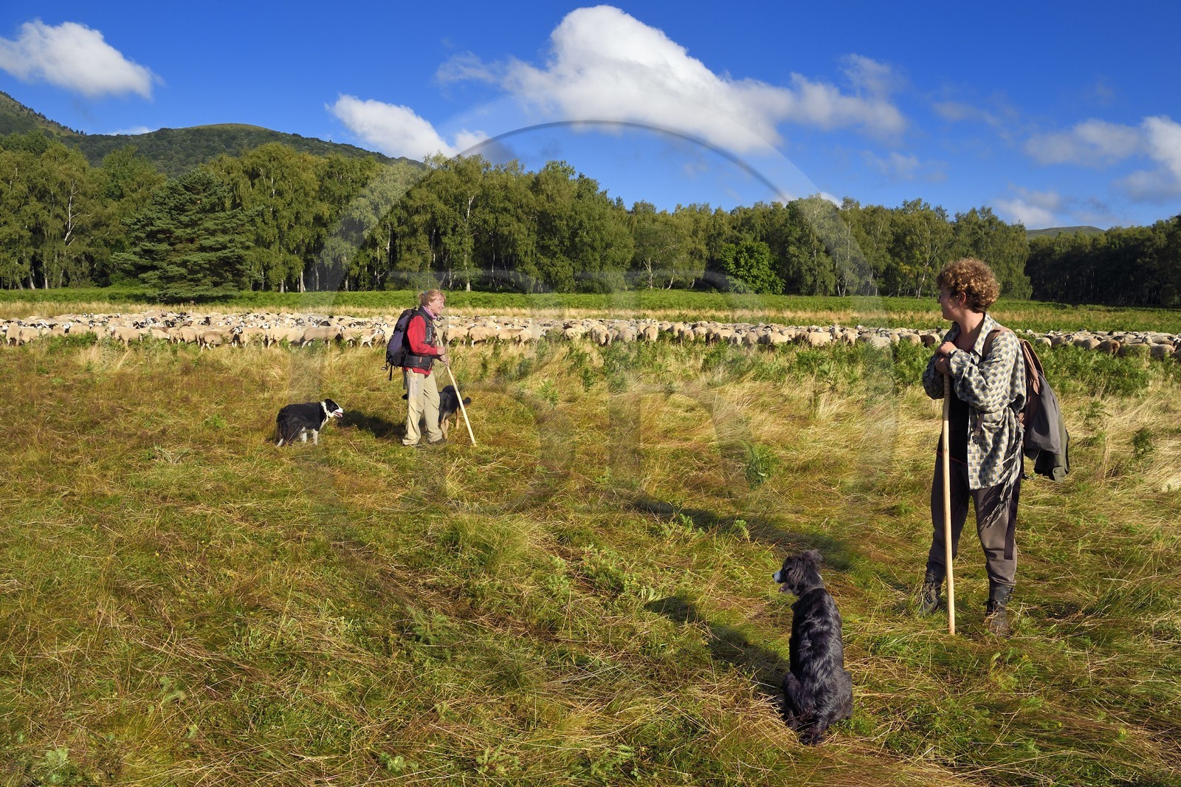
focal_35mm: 24
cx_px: 590
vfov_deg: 53.1
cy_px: 394
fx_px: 787
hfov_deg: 73.8
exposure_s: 1/500
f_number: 11
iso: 400
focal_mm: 24
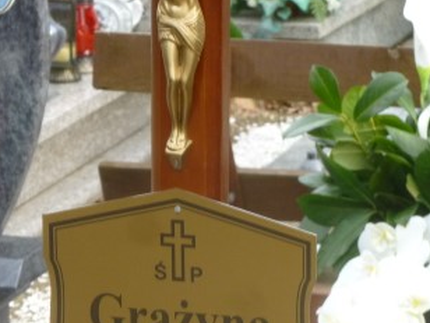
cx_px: 242
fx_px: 2658
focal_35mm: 214
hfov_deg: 9.2
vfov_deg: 6.9
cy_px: 296
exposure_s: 1/80
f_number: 4.8
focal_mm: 18.3
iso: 160
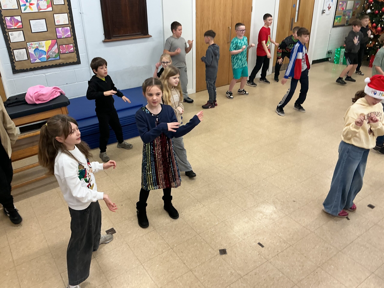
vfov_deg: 48.2
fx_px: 322
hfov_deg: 61.7
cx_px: 192
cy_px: 144
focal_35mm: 29
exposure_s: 1/50
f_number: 1.8
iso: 64
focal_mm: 3
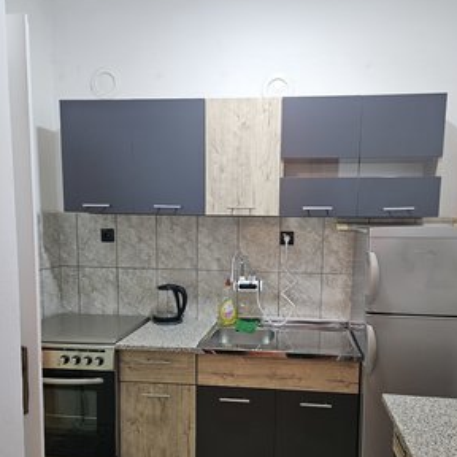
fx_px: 448
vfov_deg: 53.6
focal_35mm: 30
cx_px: 248
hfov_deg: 54.0
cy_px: 275
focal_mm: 5.4
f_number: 1.8
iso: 800
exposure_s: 1/100
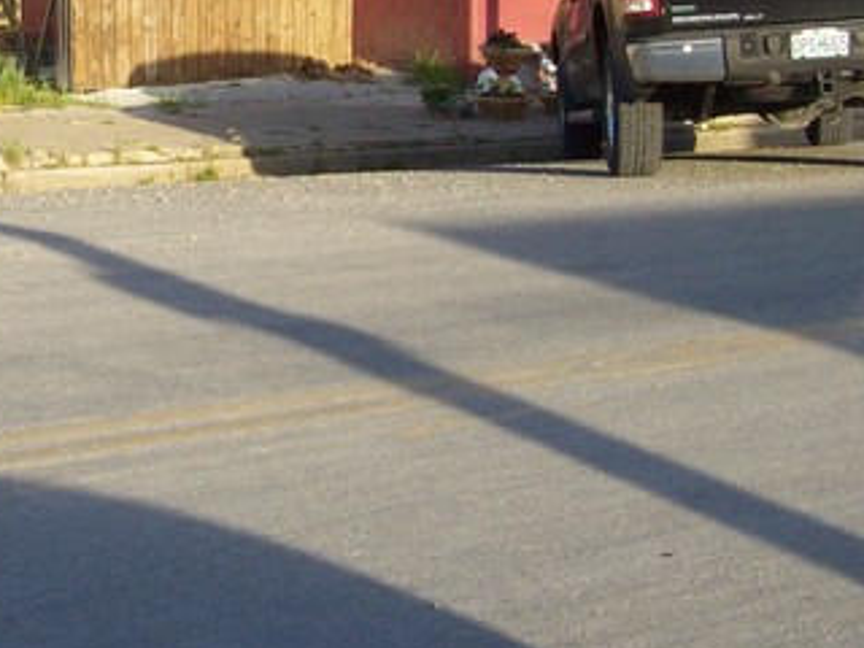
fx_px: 2246
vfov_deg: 16.2
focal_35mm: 90
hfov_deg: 21.0
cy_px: 90
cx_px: 3
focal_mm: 6
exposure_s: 1/571
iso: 80
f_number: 2.7
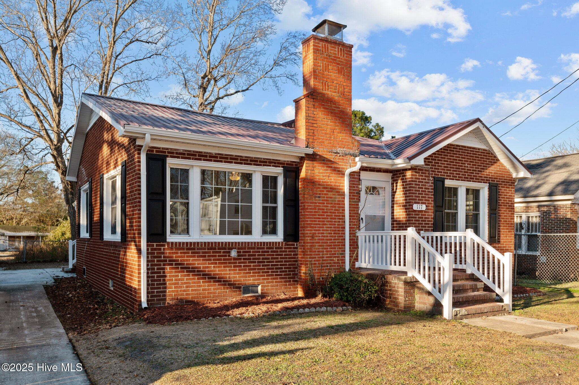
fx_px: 466
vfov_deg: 44.9
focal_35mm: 29
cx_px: 290
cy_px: 192
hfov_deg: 63.7
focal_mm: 29
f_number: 8
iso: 250
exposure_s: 1/200
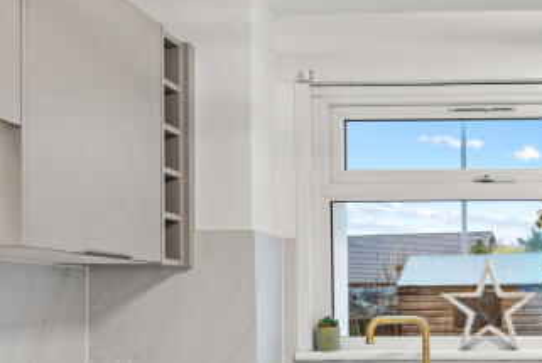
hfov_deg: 35.3
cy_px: 316
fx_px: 769
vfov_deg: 25.8
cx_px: 539
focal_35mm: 51
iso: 250
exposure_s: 1/1.67
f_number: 9
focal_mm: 16
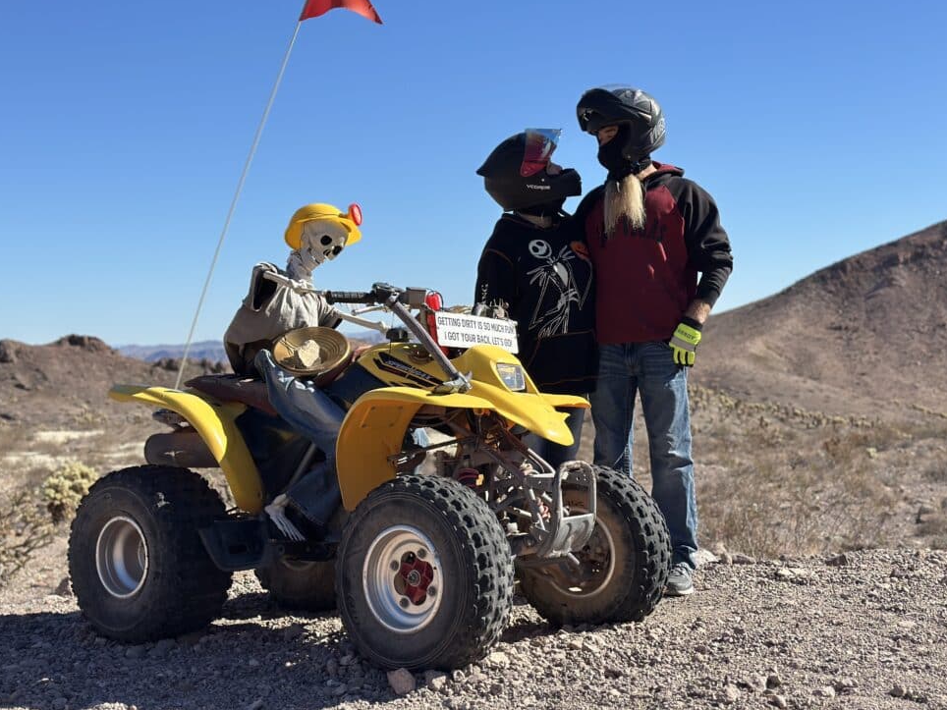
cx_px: 450
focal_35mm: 51
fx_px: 1395
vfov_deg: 28.6
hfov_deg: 37.5
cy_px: 334
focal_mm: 6.86
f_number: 1.78
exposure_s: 1/6211
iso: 100
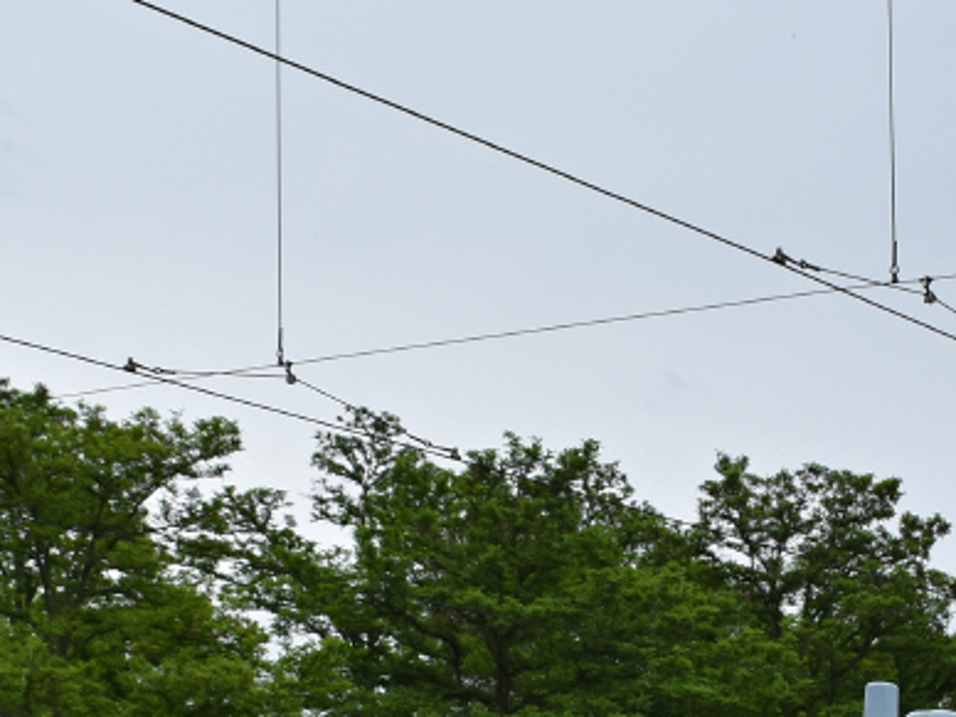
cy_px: 886
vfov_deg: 14.1
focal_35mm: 102
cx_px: 811
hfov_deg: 19.1
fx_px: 2806
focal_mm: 21
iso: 220
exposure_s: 1/250
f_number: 8
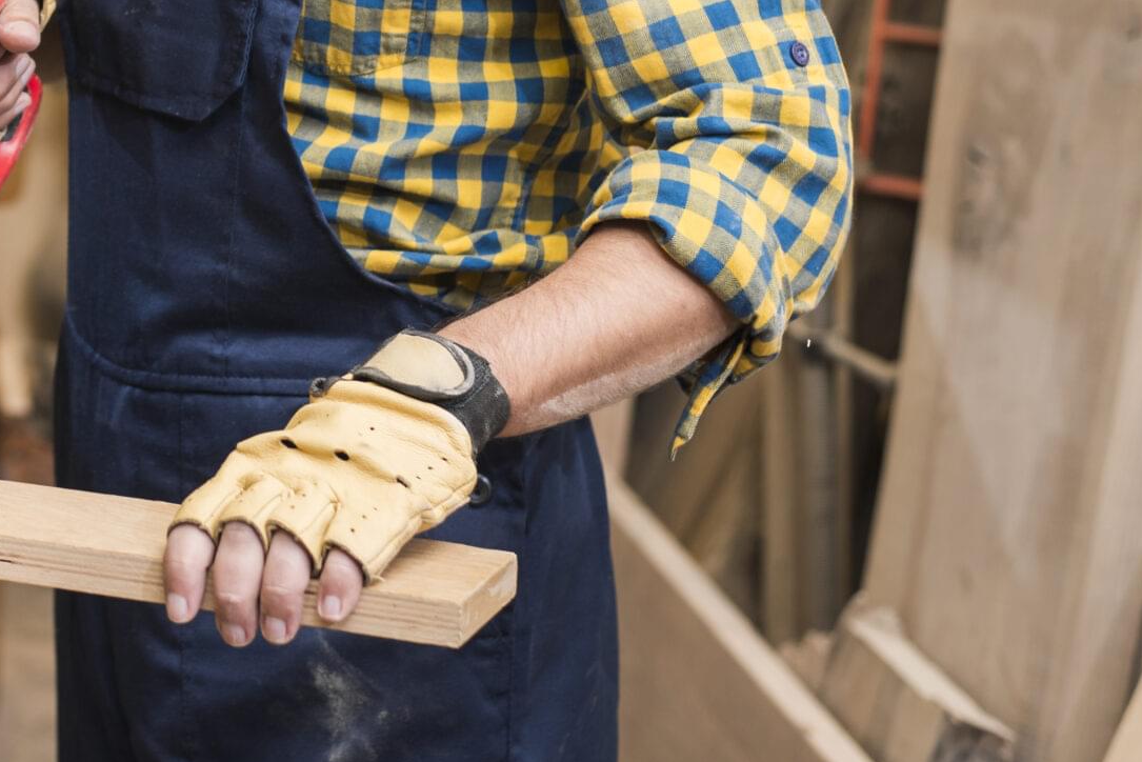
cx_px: -24
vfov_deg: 11.4
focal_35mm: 118
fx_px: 3744
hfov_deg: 16.9
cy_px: -129
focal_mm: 50
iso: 320
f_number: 3.2
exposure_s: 1/160
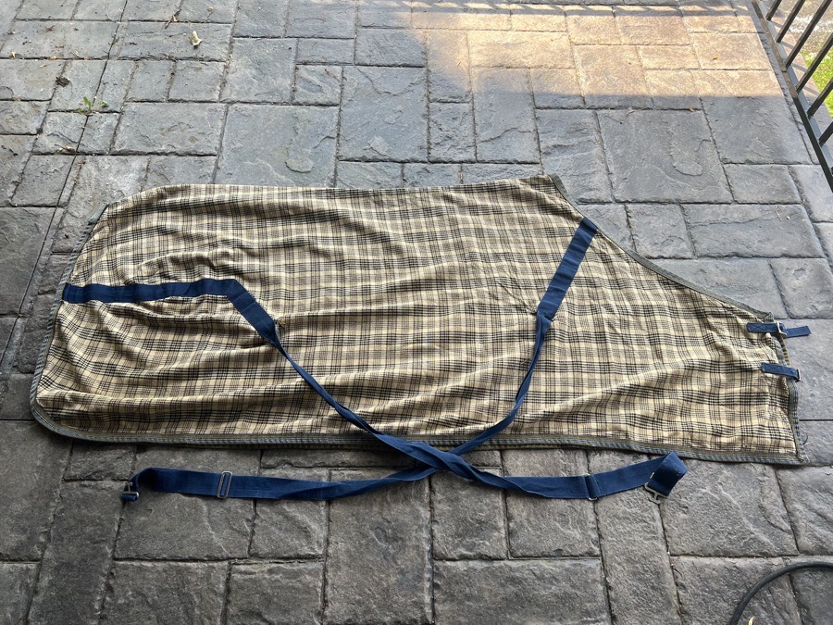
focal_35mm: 26
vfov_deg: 53.1
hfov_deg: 67.3
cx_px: 416
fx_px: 626
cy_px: 312
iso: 50
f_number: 1.5
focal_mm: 5.7
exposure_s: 1/407
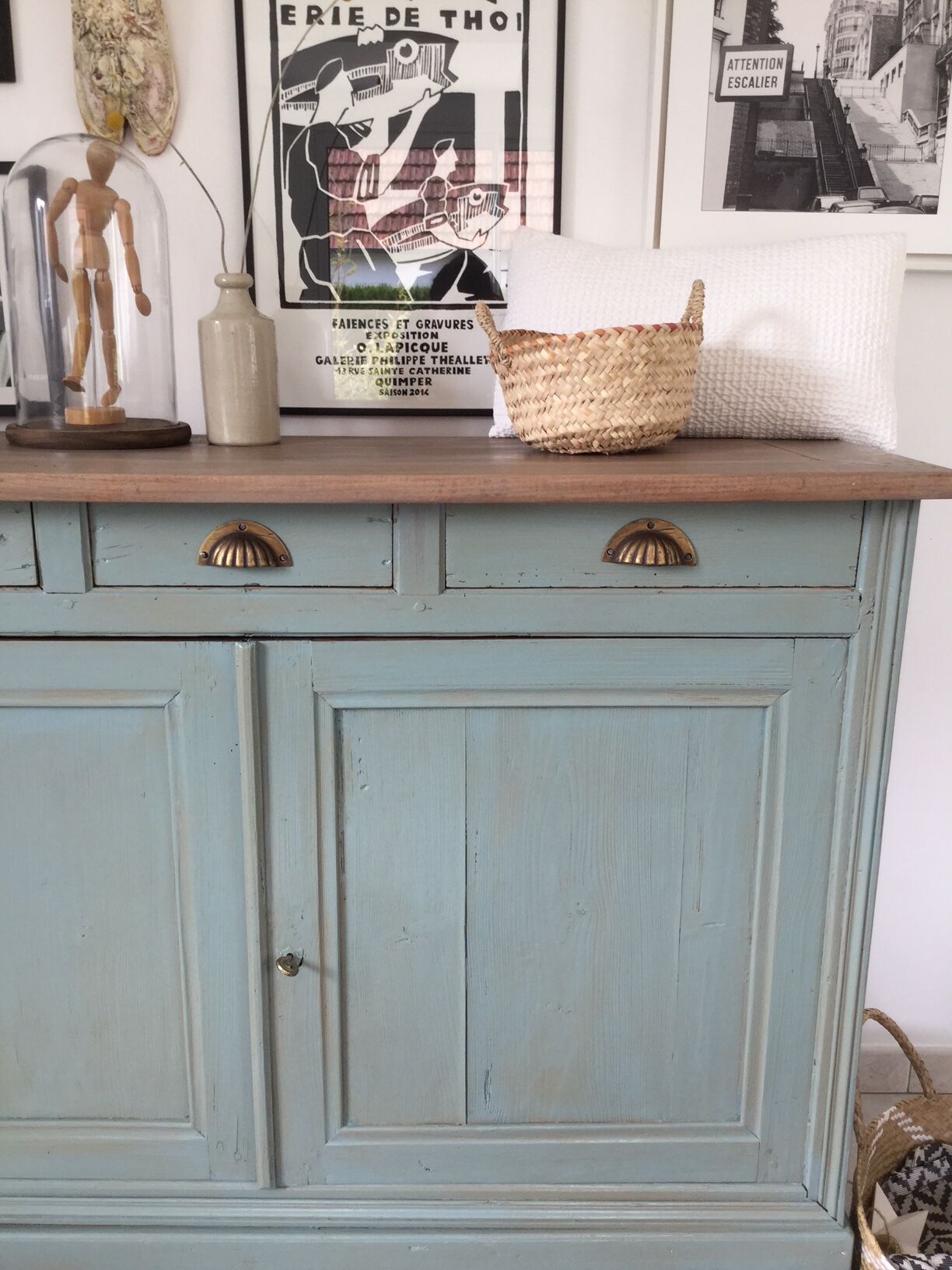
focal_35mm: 31
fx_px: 1137
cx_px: 476
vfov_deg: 58.4
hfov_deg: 45.4
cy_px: 635
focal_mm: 3.3
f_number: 2.4
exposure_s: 1/50
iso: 32
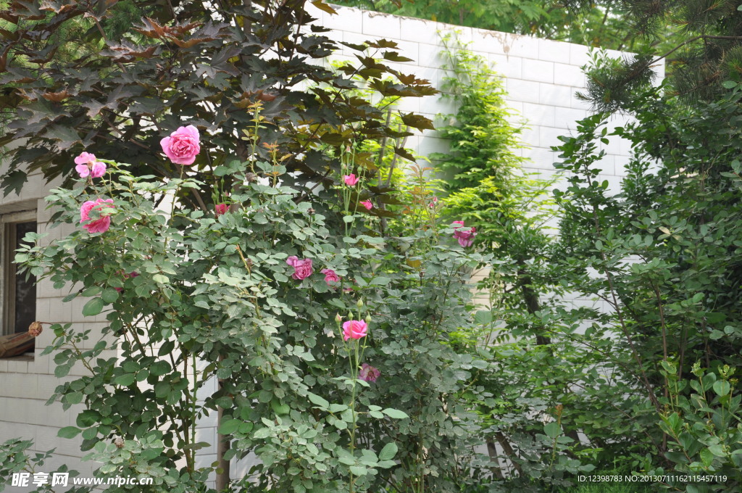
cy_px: 246
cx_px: 371
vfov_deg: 21.5
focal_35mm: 63
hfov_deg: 31.9
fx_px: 1297
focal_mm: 42
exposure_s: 1/200
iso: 200
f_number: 7.1
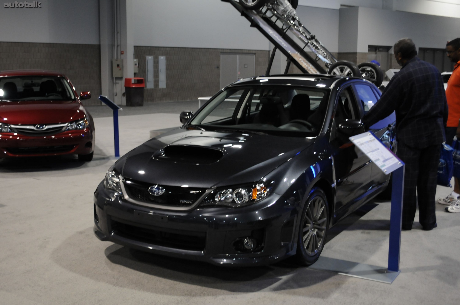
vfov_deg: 30.8
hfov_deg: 45.0
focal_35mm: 44
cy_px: 152
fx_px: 555
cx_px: 230
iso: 800
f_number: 4.5
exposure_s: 1/30
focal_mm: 29
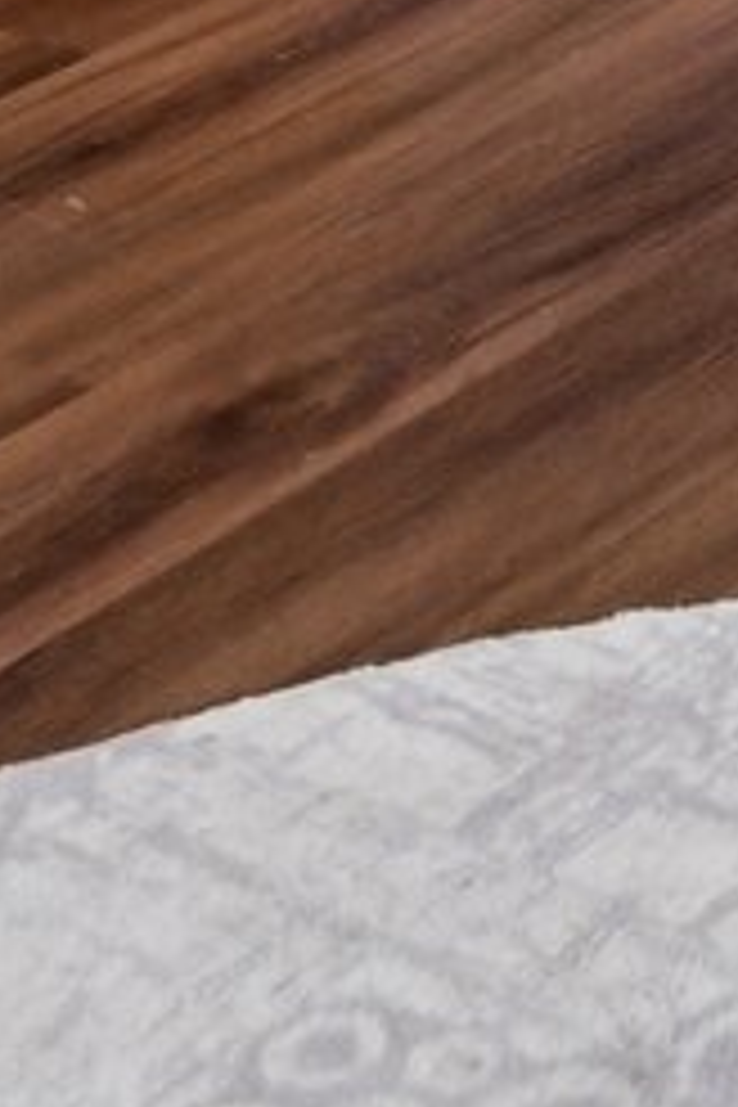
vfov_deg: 12.1
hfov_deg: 9.9
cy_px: -1753
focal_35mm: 125
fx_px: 3843
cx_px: 1638
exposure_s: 1/6
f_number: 8
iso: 400
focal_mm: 10
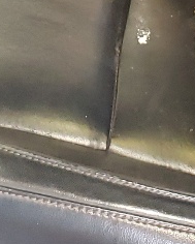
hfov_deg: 9.0
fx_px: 1240
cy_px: -199
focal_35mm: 172
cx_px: 124
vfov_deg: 10.5
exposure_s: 1/40
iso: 249
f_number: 1.5
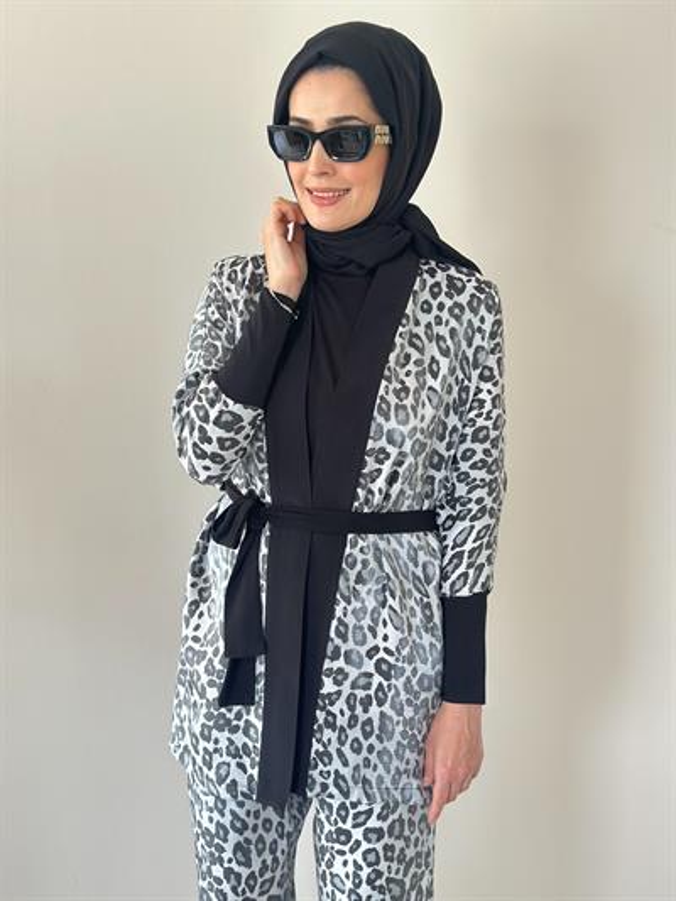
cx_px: 338
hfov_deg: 30.3
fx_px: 1249
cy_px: 450
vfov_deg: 39.6
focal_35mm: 48
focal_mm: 6.86
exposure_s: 1/63
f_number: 1.78
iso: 125
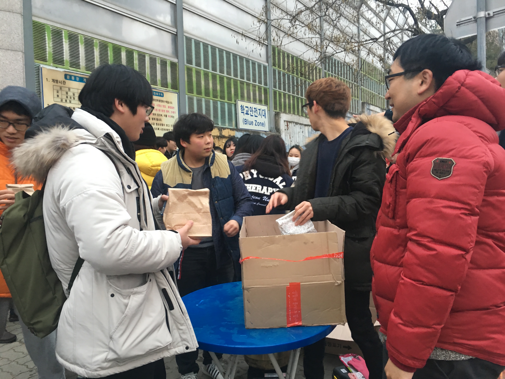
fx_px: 423
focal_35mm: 29
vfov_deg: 48.2
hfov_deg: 61.7
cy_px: 190
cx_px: 252
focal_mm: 4.15
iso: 100
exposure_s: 1/30
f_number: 2.2
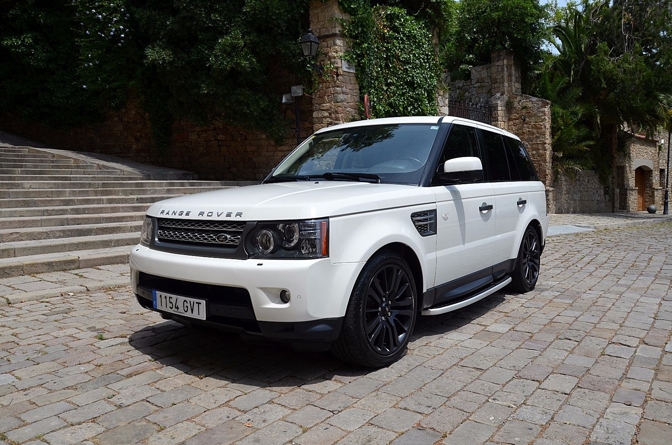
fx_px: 503
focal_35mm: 27
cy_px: 222
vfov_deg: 47.7
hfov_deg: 67.5
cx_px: 336
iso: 100
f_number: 8
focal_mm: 18
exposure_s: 1/250
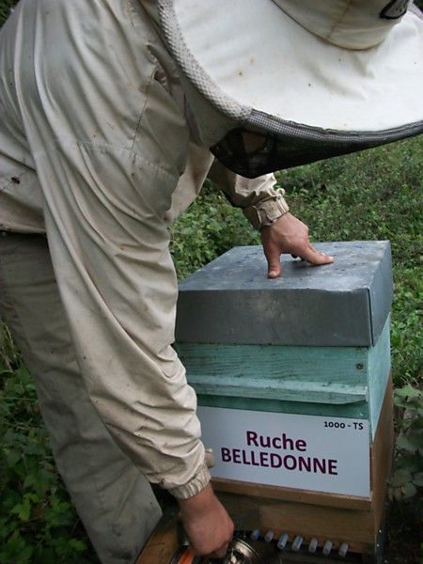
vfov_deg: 56.8
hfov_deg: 44.2
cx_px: 212
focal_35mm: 32
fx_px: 521
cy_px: 282
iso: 80
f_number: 2.9
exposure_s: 1/80
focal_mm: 5.7
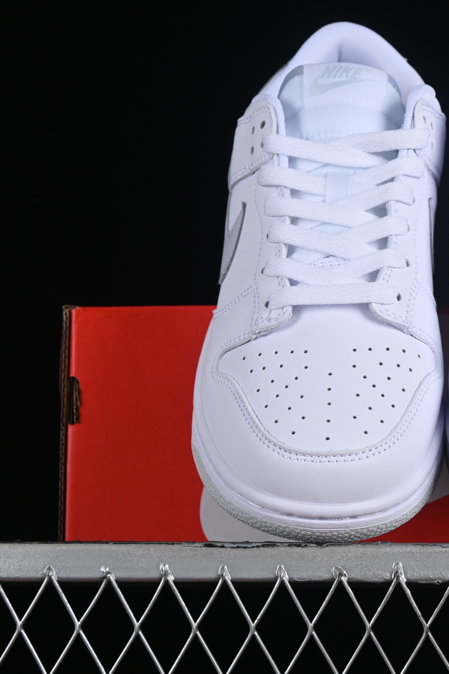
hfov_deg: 12.0
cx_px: 444
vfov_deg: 18.1
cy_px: 337
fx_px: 2114
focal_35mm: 113
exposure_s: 1/125
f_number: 8
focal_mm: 50
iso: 160
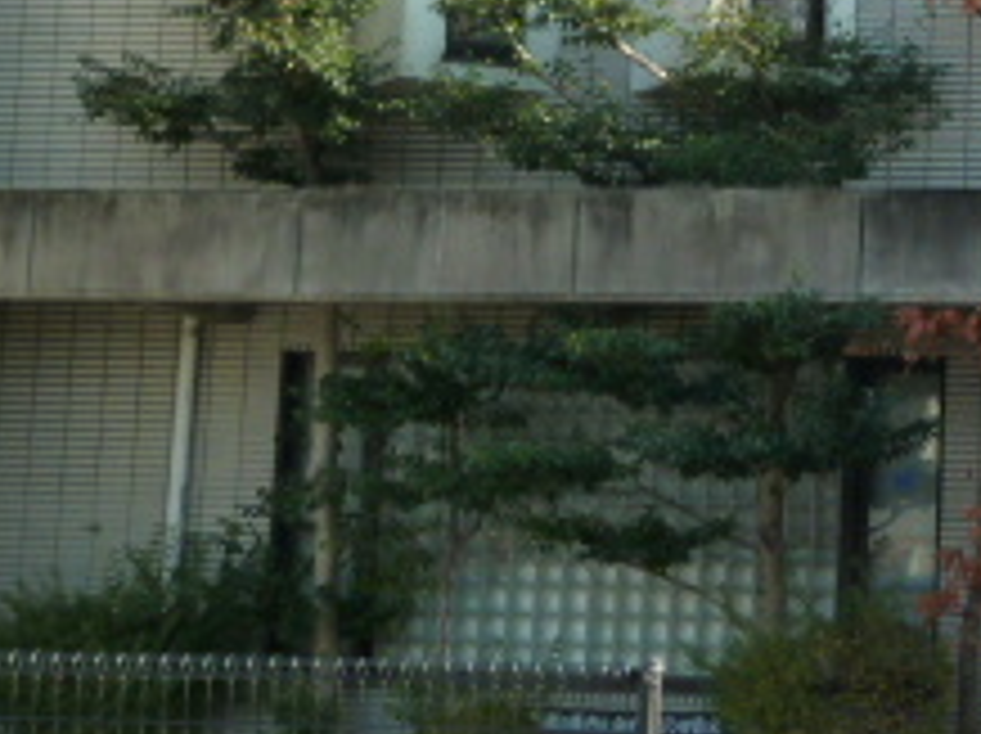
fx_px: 3991
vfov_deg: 10.3
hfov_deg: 13.7
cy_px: -180
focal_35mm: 141
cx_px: 1116
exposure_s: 1/200
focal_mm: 7.9
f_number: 4
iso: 125
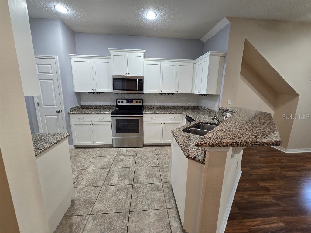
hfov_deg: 106.2
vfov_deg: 89.9
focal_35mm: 13
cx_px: 156
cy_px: 116
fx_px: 117
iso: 160
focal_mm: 2.2
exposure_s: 1/60
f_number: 2.2
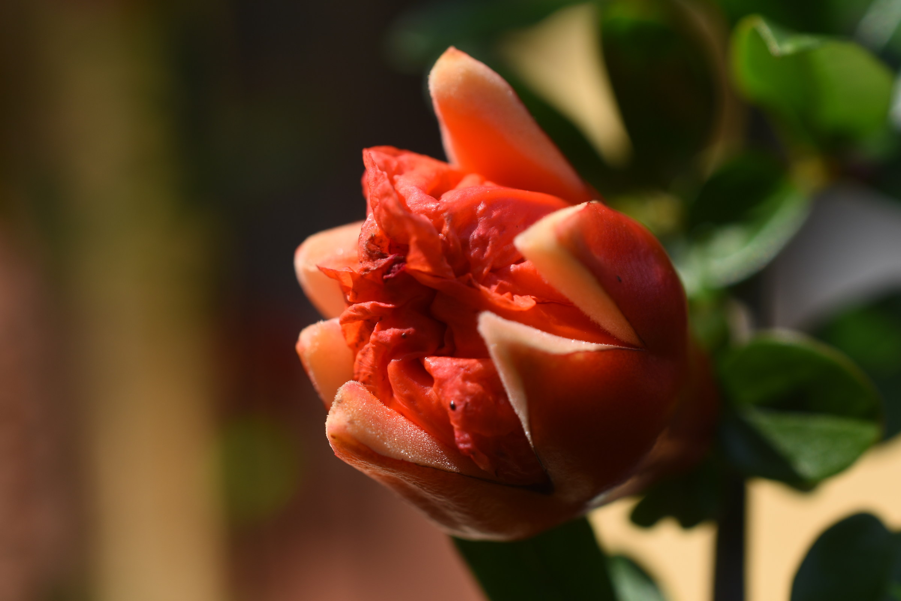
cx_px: 450
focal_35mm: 60
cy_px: 300
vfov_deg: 22.6
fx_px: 1502
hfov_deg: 33.4
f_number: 7.1
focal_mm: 40
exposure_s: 1/250
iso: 100
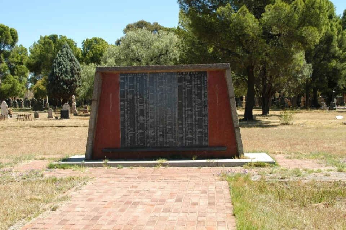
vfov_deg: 26.4
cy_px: 115
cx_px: 173
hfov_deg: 38.9
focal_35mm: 51
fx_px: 490
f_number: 7.1
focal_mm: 34
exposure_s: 1/200
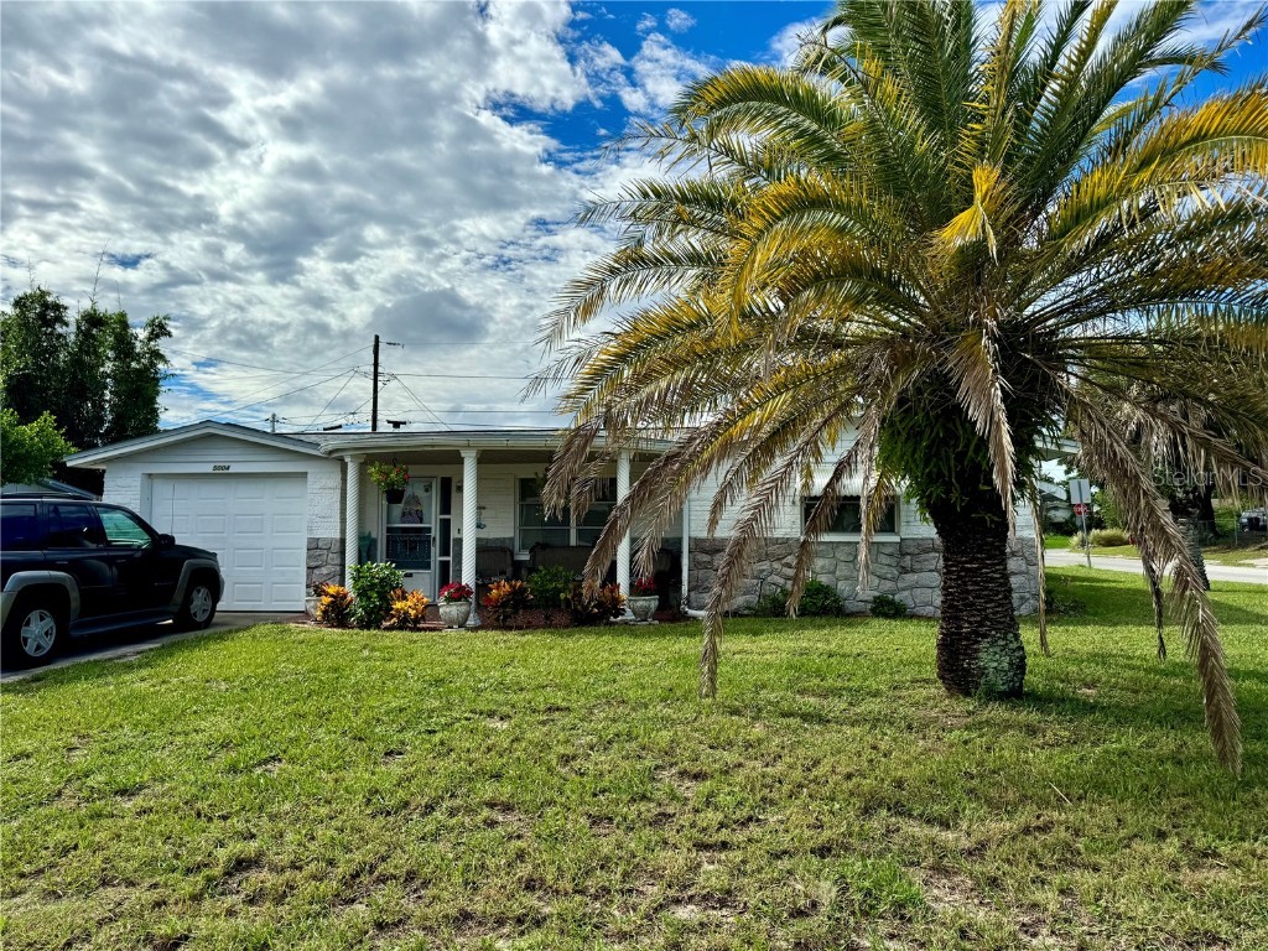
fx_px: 879
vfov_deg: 56.8
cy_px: 476
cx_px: 634
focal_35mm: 24
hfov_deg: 71.6
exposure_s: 1/6410
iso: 80
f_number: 1.78
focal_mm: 6.76
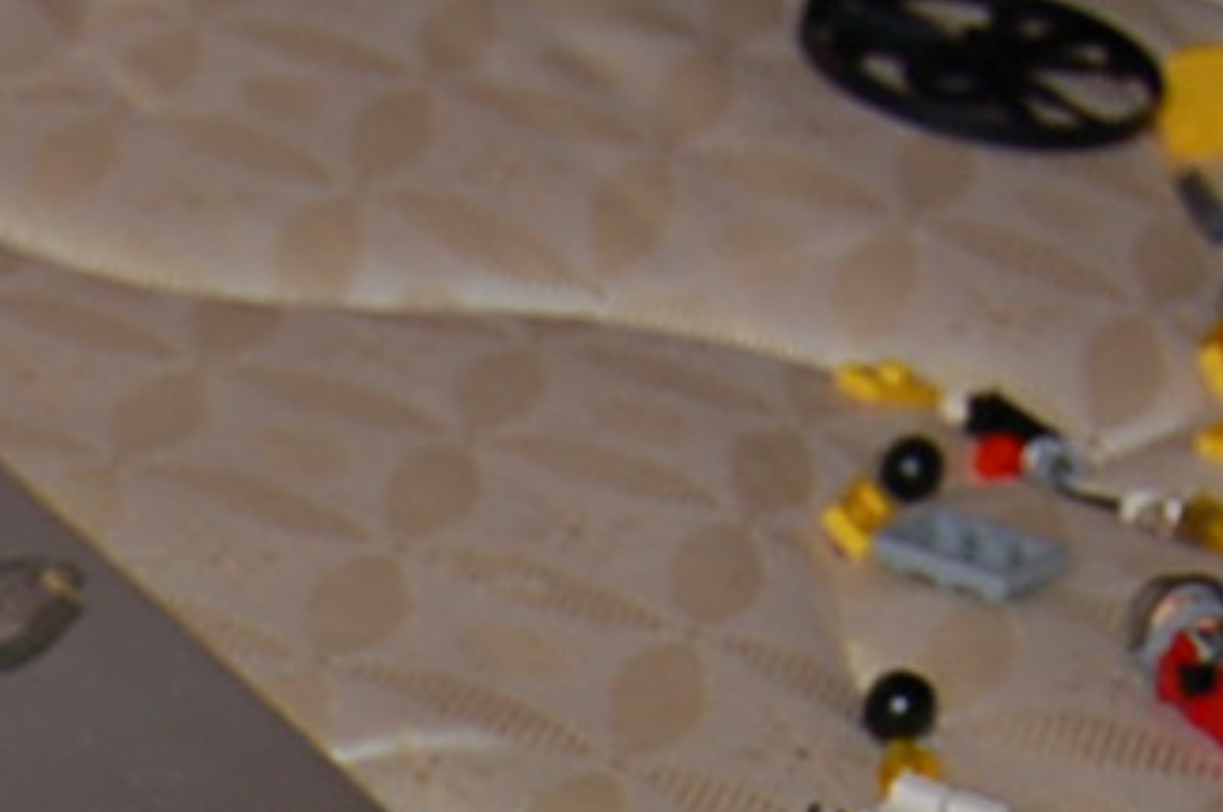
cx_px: -219
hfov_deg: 15.0
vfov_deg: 9.4
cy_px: 1790
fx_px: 4489
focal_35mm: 132
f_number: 3.5
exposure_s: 1/60
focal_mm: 19
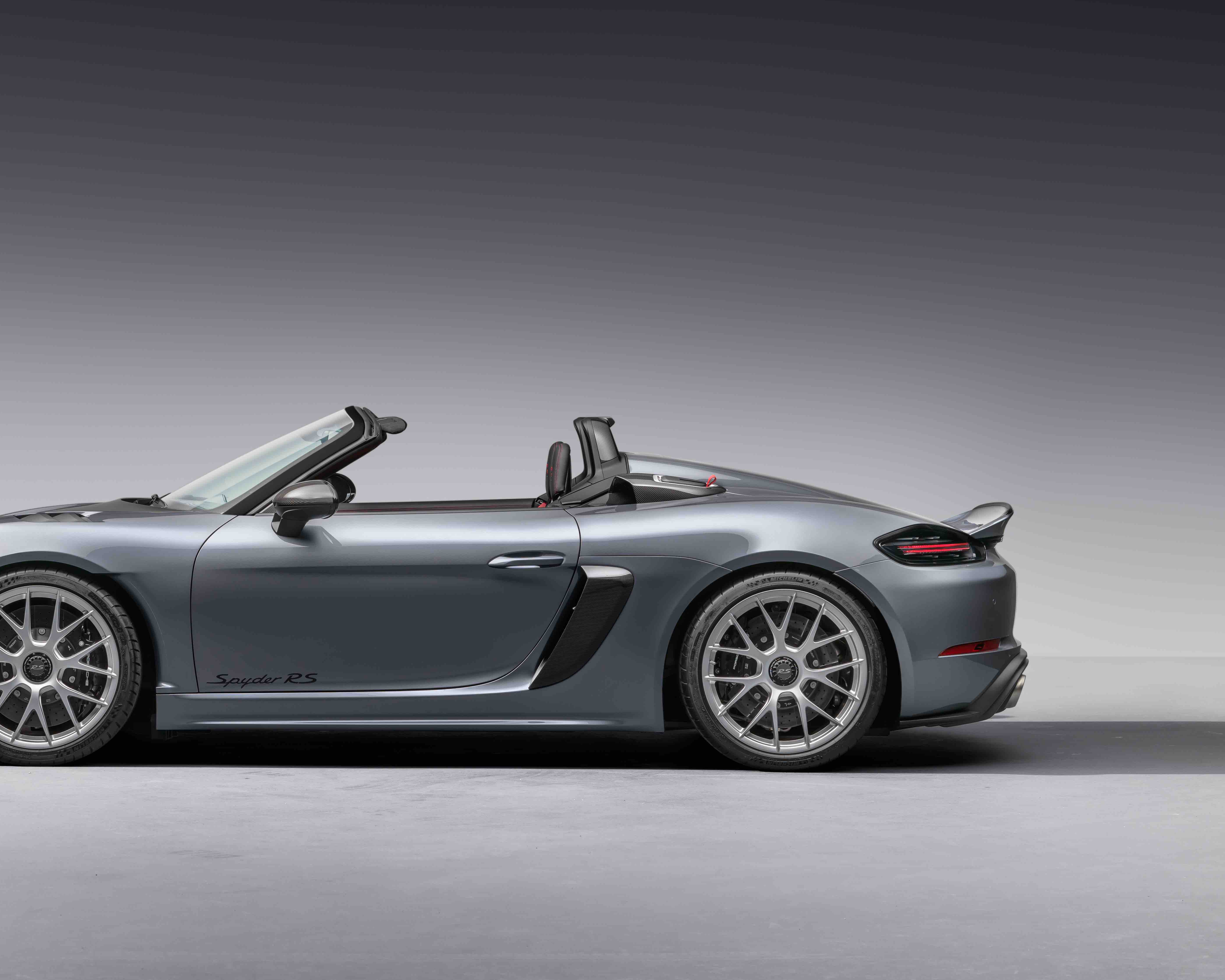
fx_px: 3807
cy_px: 513
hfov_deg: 18.2
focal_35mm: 105
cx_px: 373
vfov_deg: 14.7
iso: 100
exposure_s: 4
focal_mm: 75
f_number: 7.1
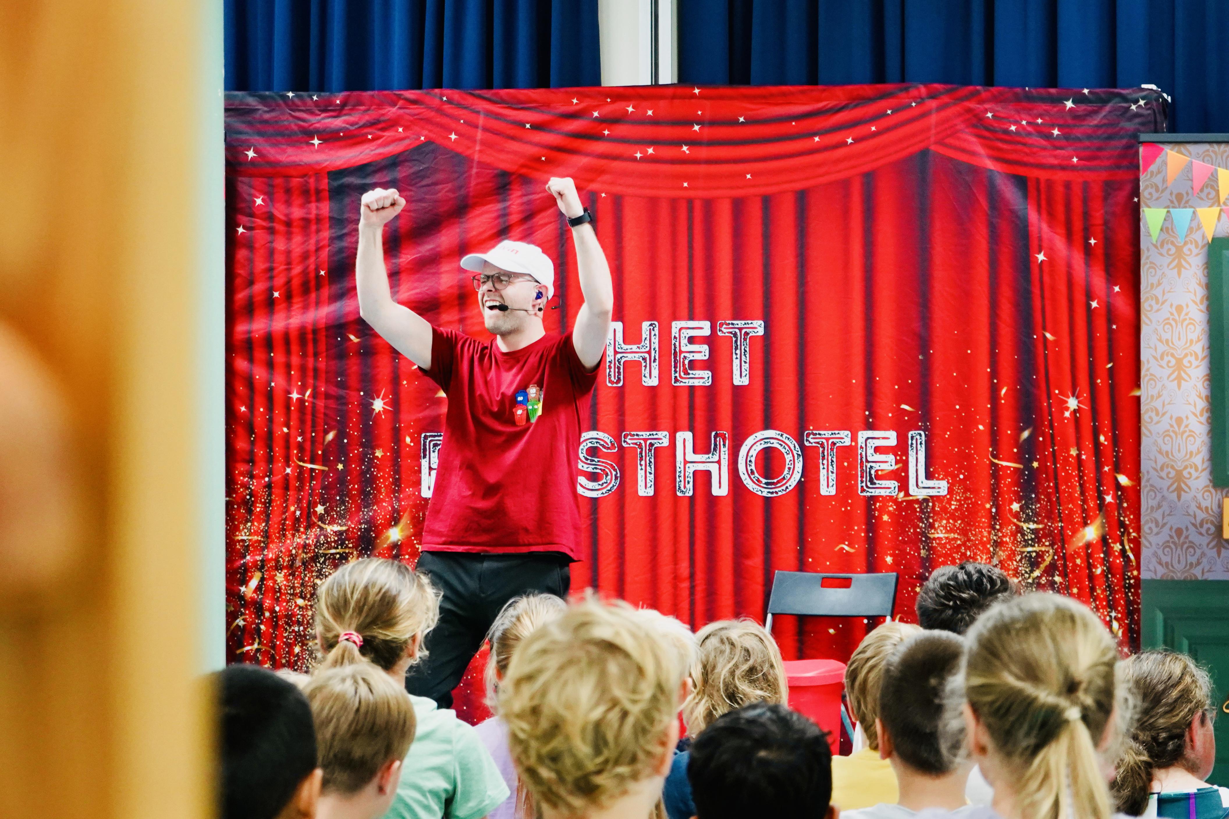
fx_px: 2185
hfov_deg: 31.4
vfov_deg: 21.2
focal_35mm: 64
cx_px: 614
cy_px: 410
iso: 3200
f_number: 5.6
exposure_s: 1/80
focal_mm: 64
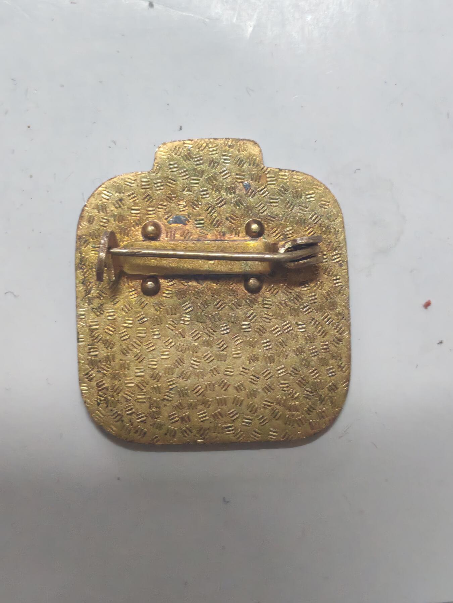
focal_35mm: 68
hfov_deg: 21.6
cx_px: 226
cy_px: 302
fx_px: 1187
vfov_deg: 28.6
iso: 1000
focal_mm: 5.52
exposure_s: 1/33
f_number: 1.95
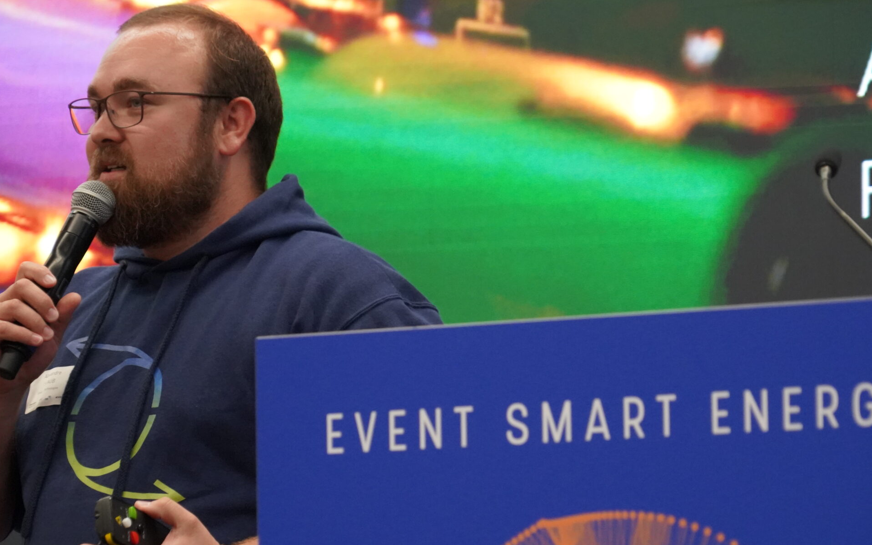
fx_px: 5656
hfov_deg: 8.8
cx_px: 458
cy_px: 326
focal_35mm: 238
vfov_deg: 5.5
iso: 8000
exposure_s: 1/200
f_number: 6.3
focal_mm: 175
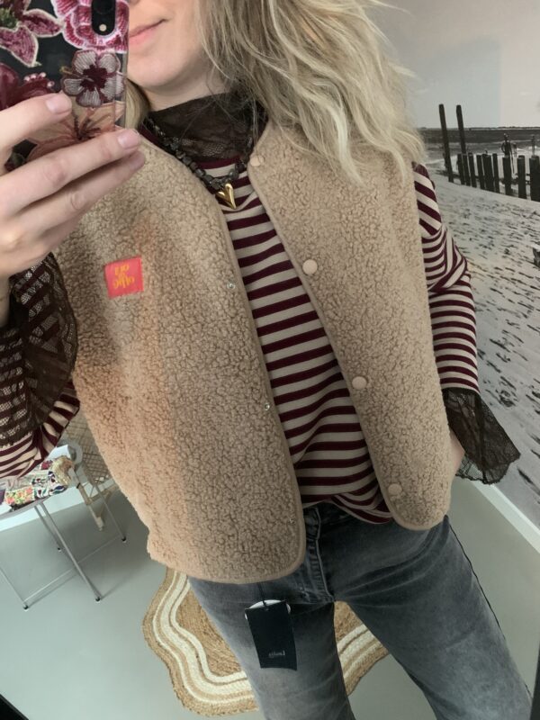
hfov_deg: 53.1
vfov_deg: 67.3
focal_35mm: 26
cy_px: 360
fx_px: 541
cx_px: 270
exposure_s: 1/28
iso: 800
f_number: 1.8
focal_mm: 4.25
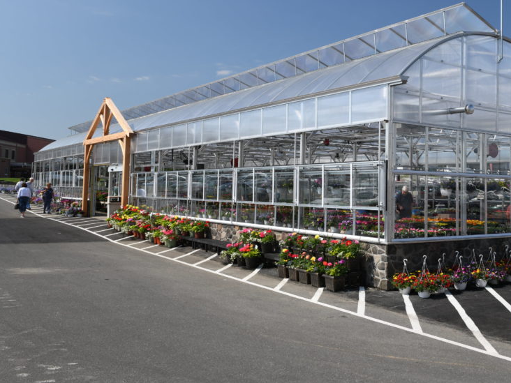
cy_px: 155
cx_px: 351
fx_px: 576
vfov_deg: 36.7
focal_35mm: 39
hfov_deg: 46.9
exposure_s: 1/125
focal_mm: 29
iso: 200
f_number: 9
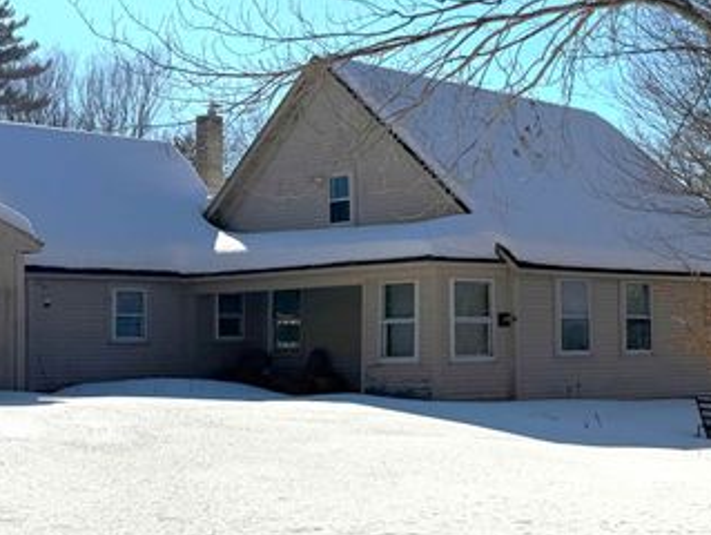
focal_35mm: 72
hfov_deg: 26.7
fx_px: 1481
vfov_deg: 20.5
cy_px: 275
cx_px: 515
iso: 80
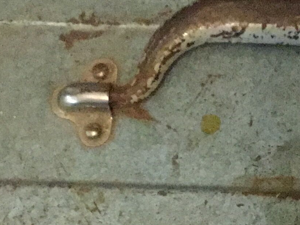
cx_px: 260
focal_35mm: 123
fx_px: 1066
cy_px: 148
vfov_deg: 12.0
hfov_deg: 15.9
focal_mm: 3.3
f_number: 2.4
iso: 640
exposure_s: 1/17
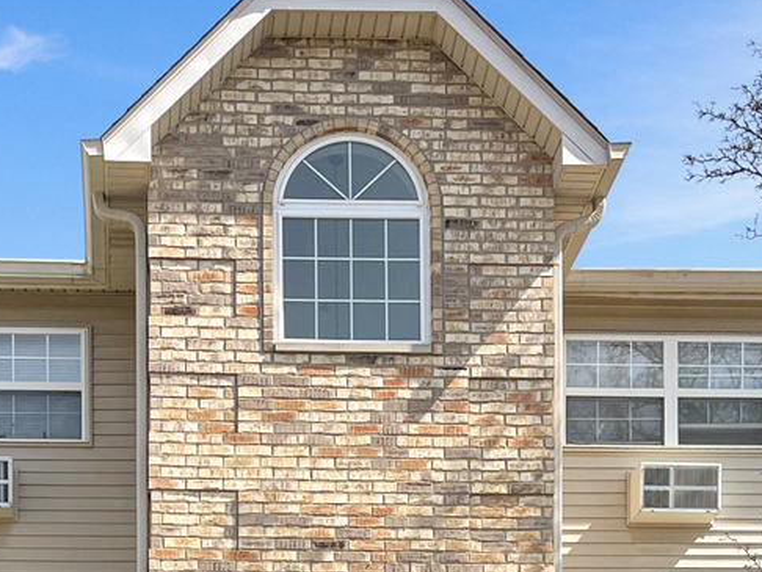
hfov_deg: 24.8
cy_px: 777
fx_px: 1696
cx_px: 629
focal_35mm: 77
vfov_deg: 17.7
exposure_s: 1/2358
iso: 50
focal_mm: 5.1
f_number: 1.6
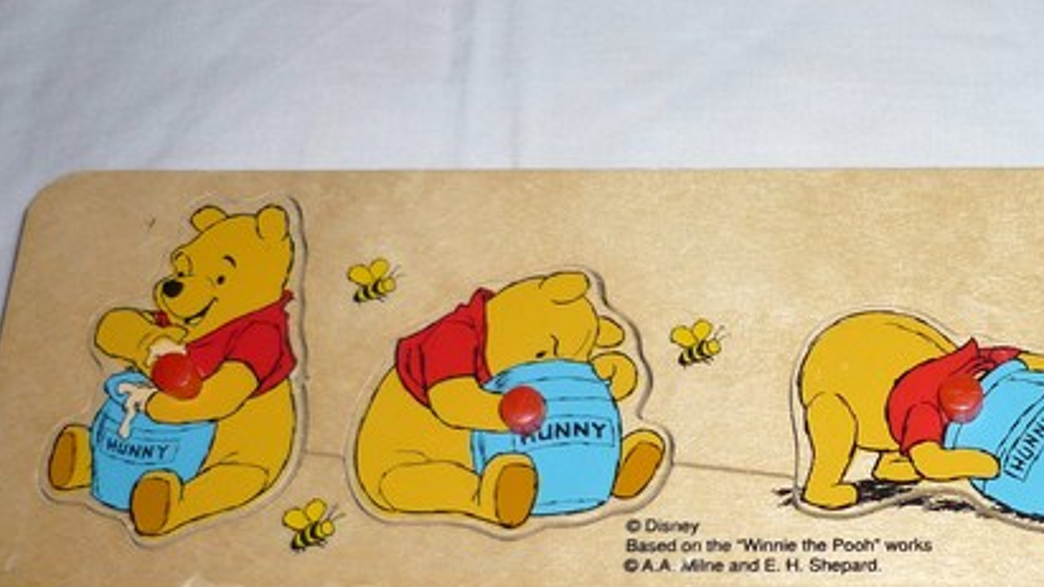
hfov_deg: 29.3
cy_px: 424
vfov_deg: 17.1
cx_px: 869
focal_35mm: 70
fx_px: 1937
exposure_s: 1/30
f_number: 2.8
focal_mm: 5.5
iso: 100
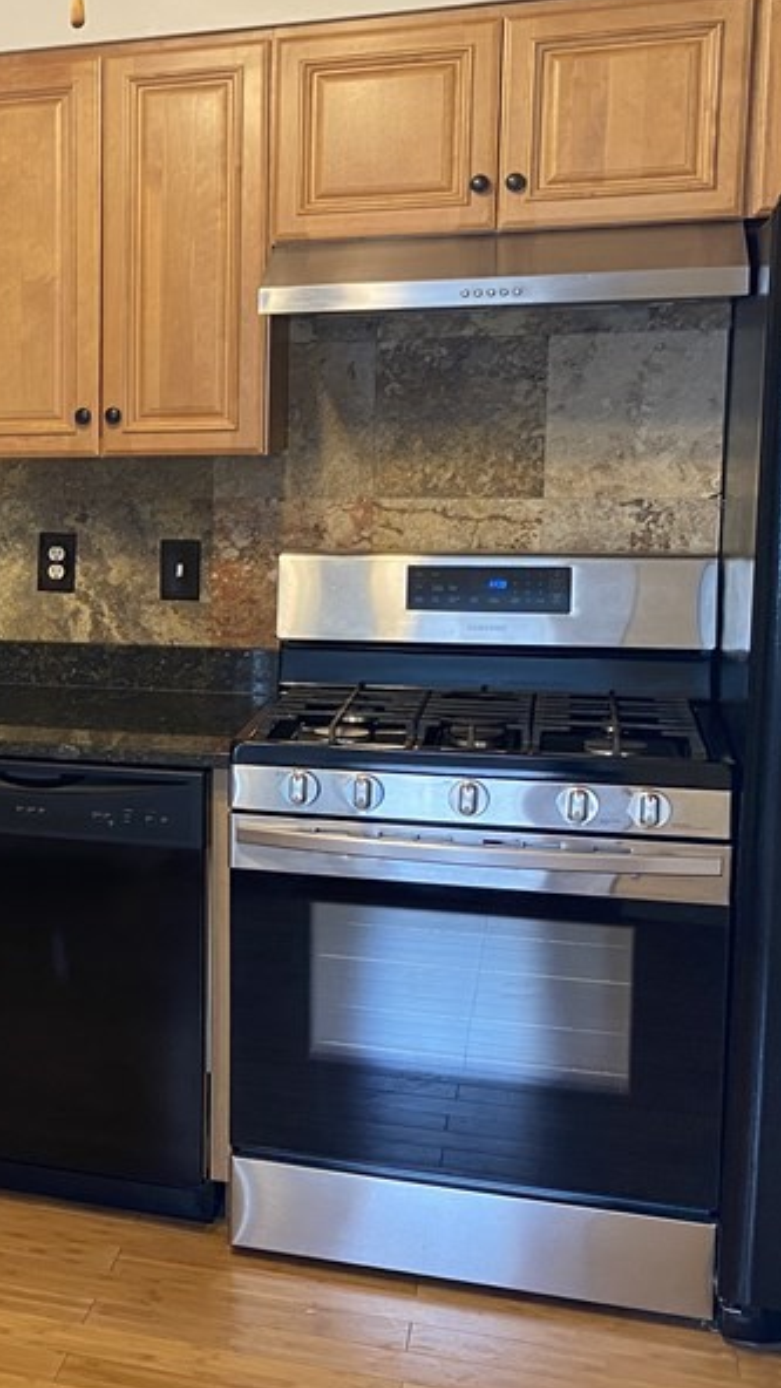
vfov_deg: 42.1
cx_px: -253
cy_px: 661
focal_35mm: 49
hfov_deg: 21.8
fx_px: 1804
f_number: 1.8
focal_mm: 4.25
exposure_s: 1/60
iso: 100
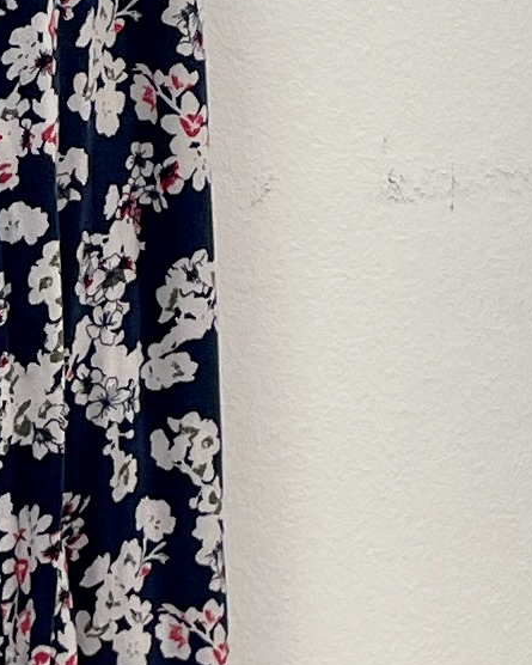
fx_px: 3620
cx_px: -237
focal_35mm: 184
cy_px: 460
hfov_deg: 8.2
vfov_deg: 10.5
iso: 64
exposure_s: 1/100
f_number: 1.6
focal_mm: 4.2
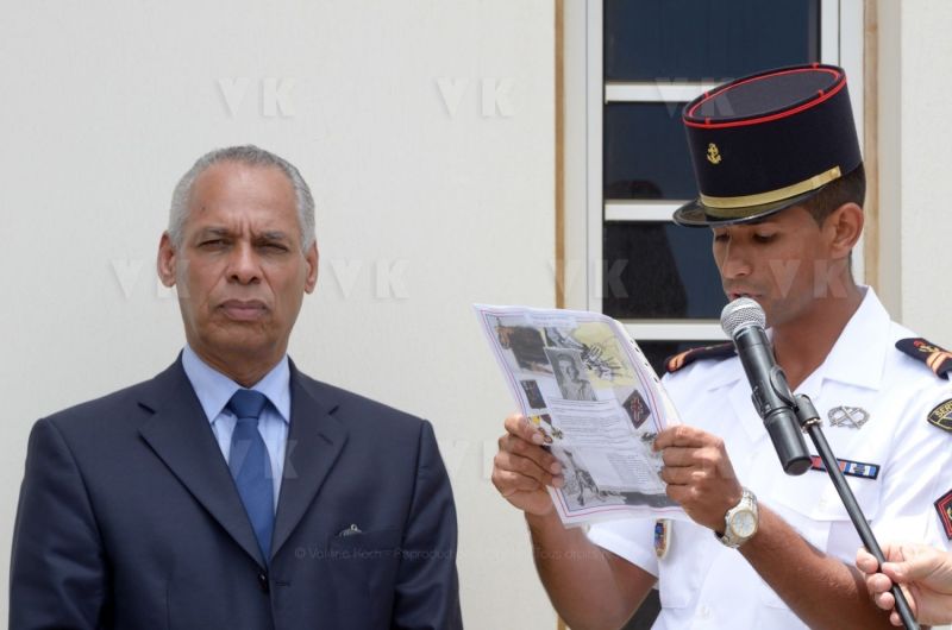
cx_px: 476
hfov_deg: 7.4
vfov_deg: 4.9
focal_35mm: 278
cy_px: 315
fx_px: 7324
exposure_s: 1/400
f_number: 7.1
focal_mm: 185
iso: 200
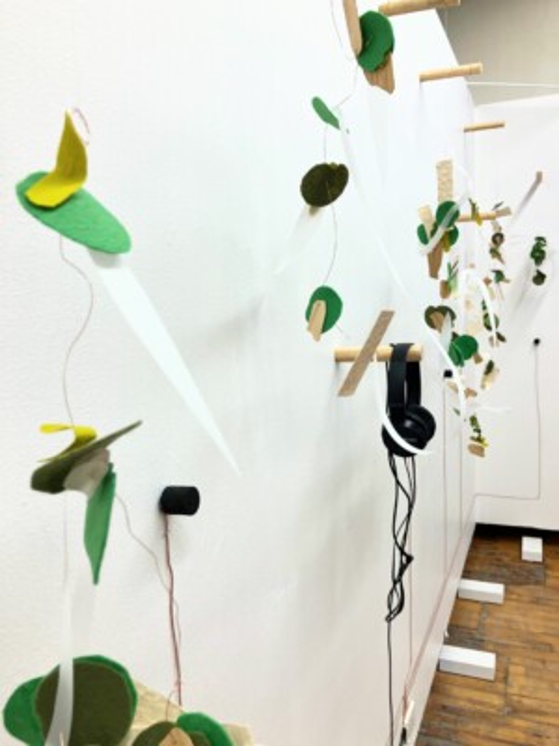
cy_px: 373
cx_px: 280
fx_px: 603
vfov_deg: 63.4
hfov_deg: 49.7
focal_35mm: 28
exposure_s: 1/120
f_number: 1.8
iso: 80
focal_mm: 3.99
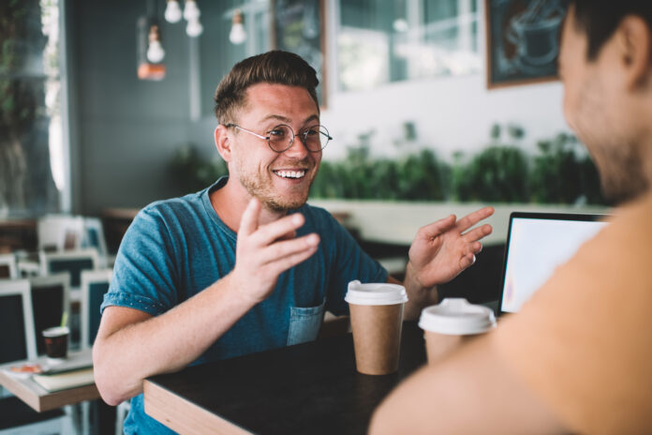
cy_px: 218
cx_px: 326
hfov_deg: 54.4
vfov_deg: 37.9
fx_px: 634
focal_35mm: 35
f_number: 1.6
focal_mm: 35
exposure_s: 1/160
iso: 200
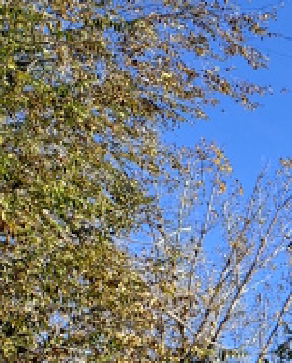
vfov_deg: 12.1
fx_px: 1670
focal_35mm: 155
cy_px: 439
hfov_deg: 7.3
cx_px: 1153
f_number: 1.57
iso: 72
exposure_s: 1/1957
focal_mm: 6.54
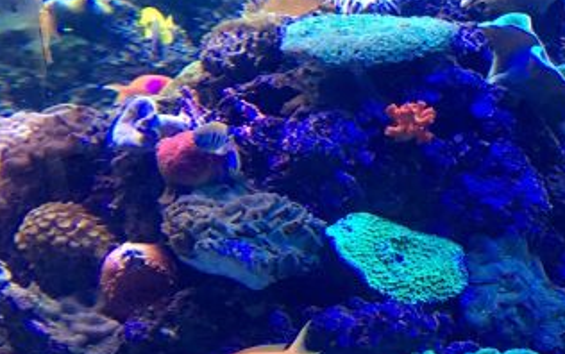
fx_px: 1048
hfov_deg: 28.5
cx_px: 551
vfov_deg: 18.8
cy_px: 330
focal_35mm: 68
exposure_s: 1/17
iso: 100
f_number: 2.2
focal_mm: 4.15
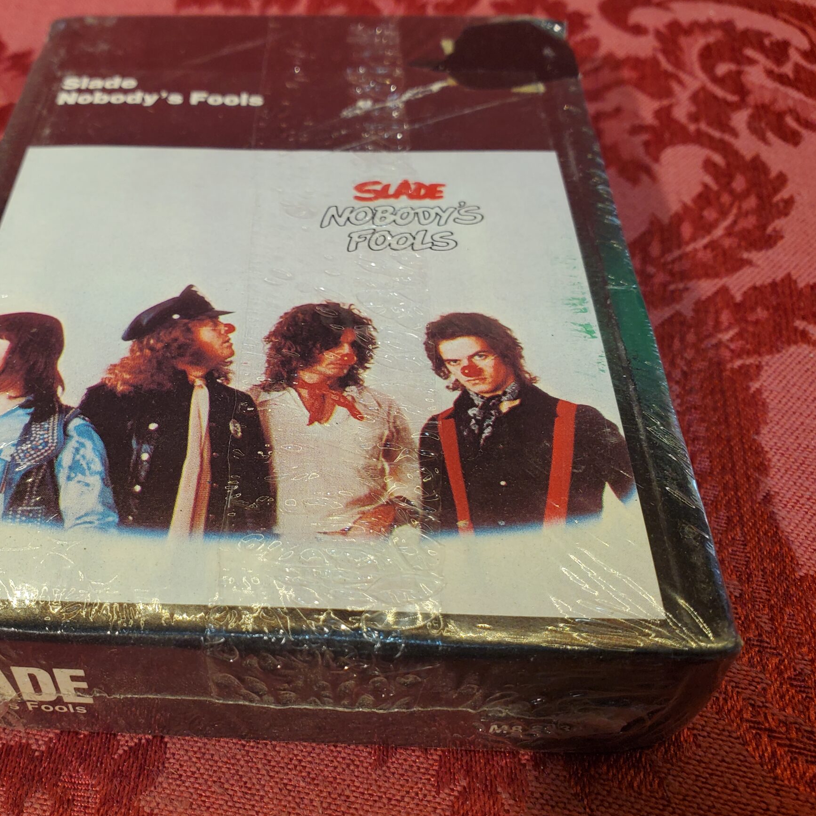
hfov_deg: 47.6
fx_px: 907
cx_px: 264
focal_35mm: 34
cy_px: 427
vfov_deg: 48.4
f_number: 2.4
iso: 125
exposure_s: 1/120
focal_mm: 4.3
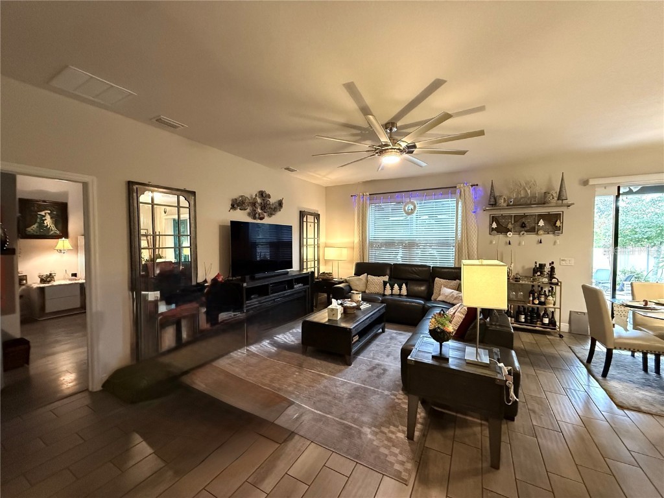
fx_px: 269
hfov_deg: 102.1
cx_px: 332
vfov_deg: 85.7
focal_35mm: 14
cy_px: 249
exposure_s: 1/60
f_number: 2.2
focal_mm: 2.22
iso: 640
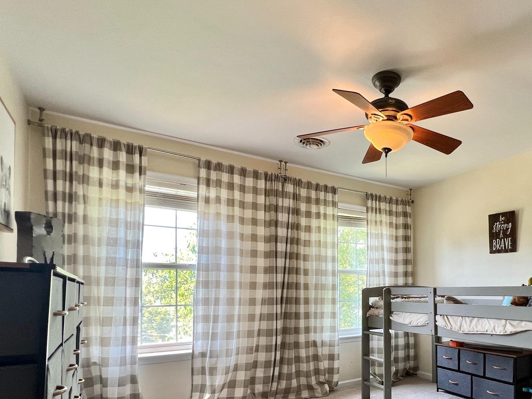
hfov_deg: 77.5
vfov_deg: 62.6
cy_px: 293
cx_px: 378
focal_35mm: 20
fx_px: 307
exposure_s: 1/120
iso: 160
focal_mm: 1.57
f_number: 1.8
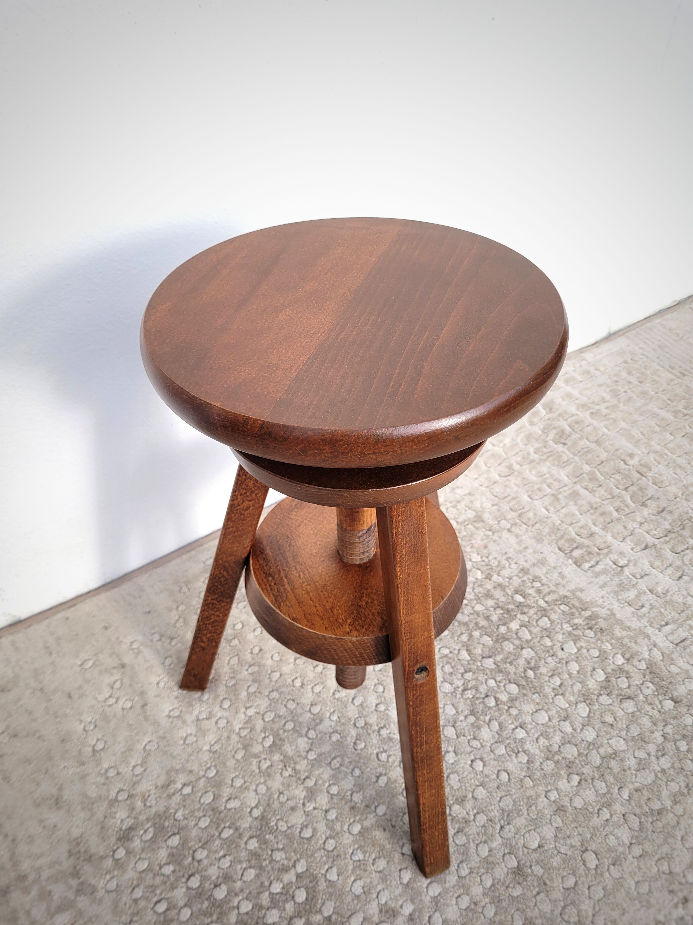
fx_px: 694
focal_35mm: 26
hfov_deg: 53.1
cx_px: 346
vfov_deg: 67.3
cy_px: 462
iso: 40
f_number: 1.8
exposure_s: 1/1332
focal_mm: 5.4
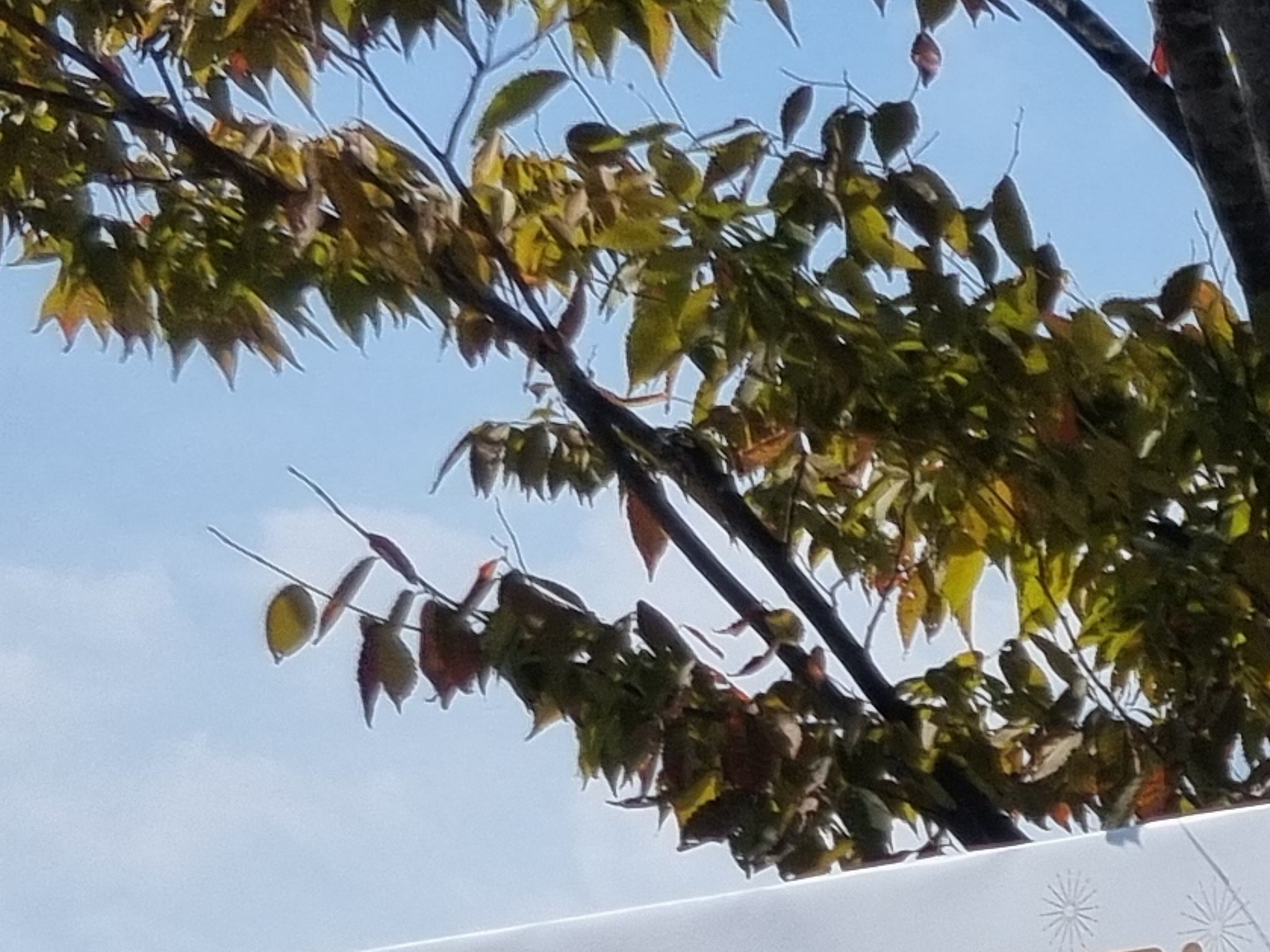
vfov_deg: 10.6
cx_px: 2867
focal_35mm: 125
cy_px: 2081
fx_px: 4585
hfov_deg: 12.8
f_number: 1.8
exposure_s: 1/4976
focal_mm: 5.4
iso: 50
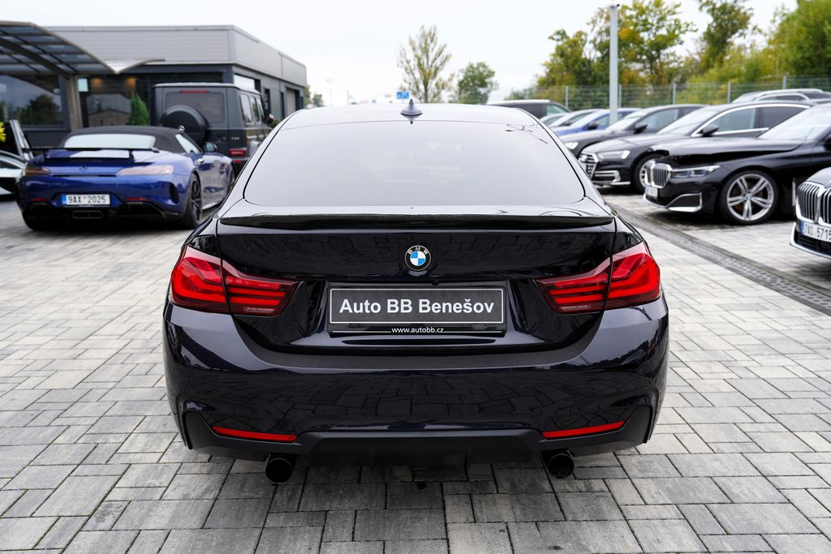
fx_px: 762
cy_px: 277
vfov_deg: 40.0
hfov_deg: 57.2
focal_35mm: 33
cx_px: 416
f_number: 4.5
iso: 100
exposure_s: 1/100
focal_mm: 33
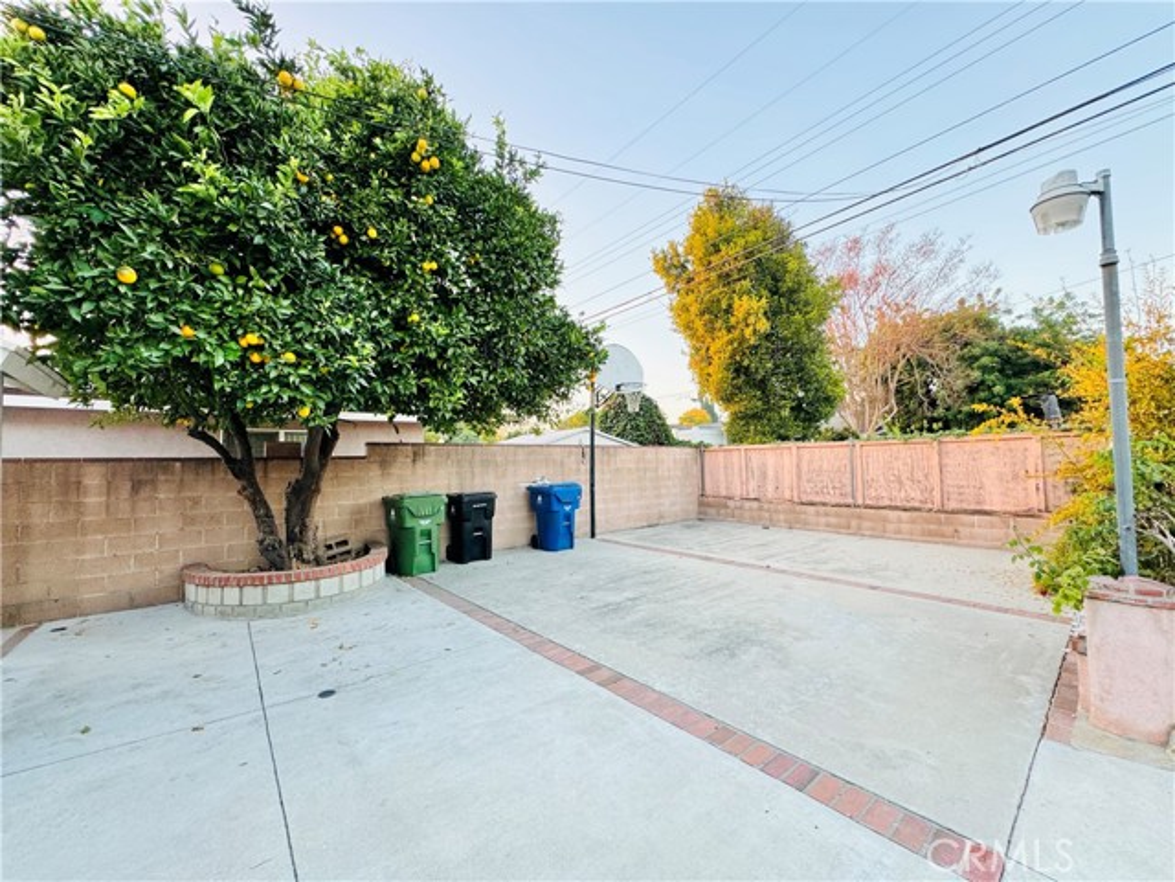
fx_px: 475
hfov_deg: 102.1
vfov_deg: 85.7
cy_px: 441
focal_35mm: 14
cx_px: 588
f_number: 2.2
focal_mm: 2.22
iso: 160
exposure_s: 1/99
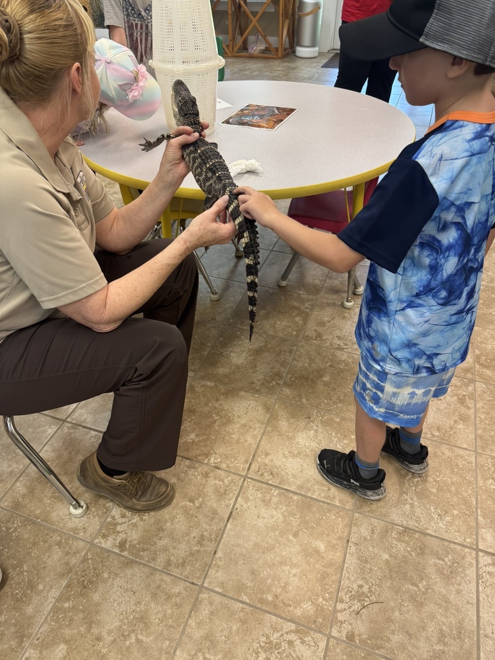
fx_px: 458
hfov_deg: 56.8
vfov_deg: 71.6
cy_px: 330
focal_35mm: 24
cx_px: 248
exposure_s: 1/60
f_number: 1.78
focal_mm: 6.76
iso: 160
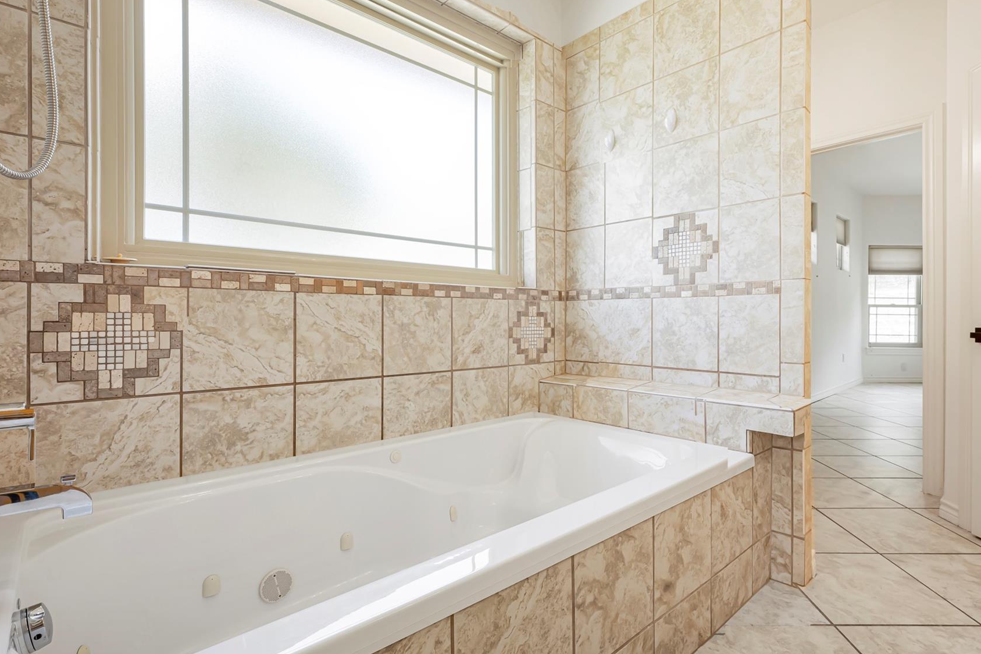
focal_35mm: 17
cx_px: 541
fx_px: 463
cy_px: 316
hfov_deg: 93.0
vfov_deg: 70.4
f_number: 11
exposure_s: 1/8
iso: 250
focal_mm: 14
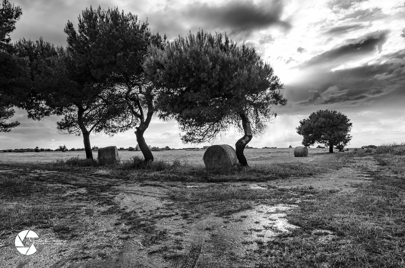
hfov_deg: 73.8
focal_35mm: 24
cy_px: 134
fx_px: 269
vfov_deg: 52.9
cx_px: 202
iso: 125
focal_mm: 16
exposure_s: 1/200
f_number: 8
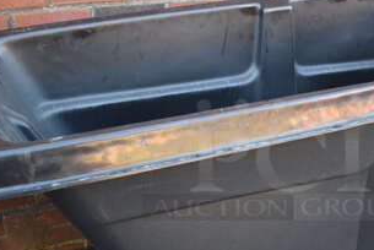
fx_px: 562
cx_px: 280
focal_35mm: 54
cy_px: 156
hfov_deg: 36.0
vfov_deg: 25.0
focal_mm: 18
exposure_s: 1/125
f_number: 3.5
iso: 800
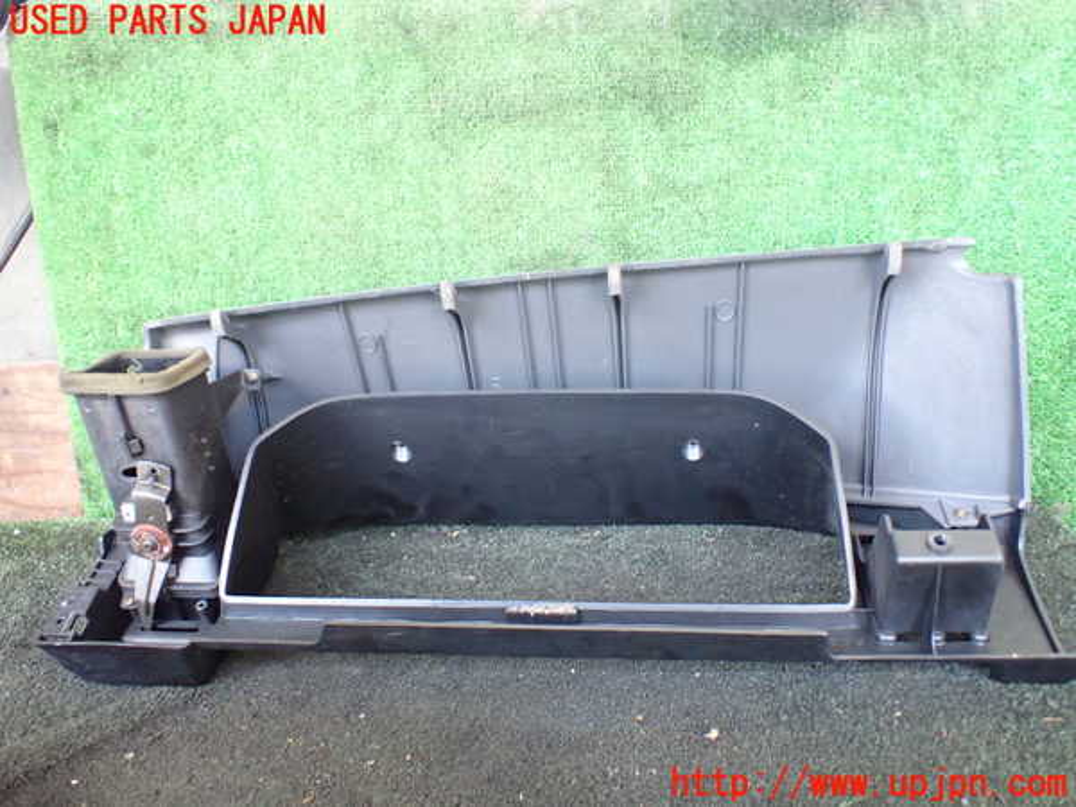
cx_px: 538
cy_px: 404
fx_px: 933
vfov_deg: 46.8
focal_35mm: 30
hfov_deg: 60.0
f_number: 2.3
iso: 800
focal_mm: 5.4
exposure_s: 1/60
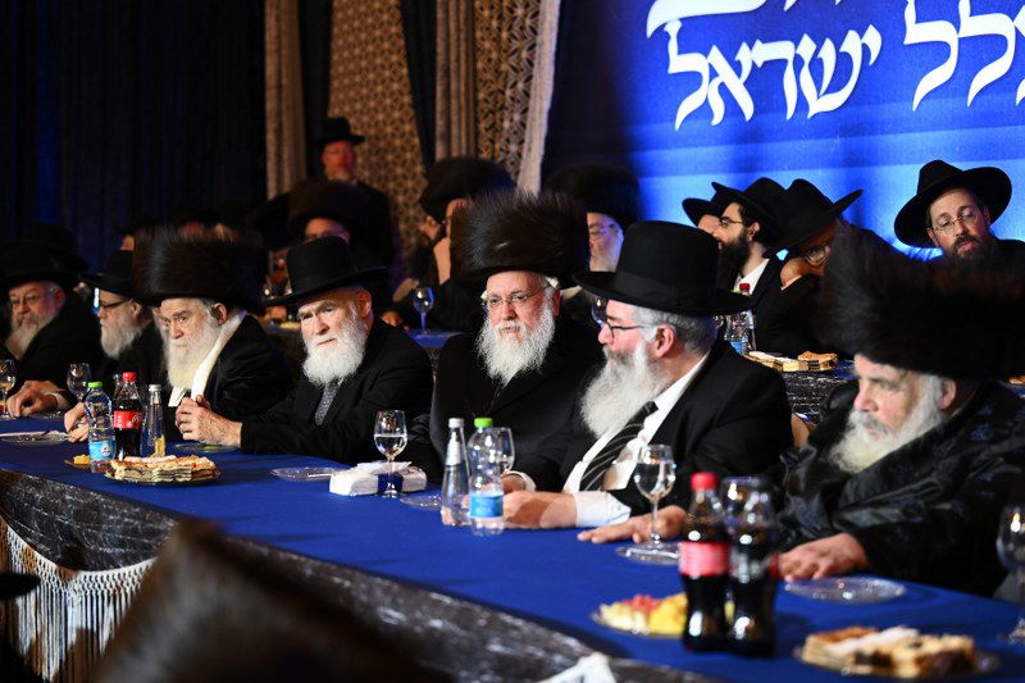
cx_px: 512
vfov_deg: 19.4
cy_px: 342
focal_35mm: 70
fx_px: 1993
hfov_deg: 28.8
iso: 2000
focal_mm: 70
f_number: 2.8
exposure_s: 1/125
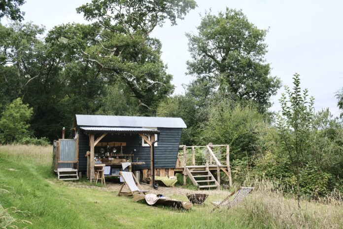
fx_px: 333
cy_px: 114
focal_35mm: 35
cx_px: 172
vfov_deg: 37.9
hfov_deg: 54.4
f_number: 5.6
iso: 320
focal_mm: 23.3
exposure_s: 1/550
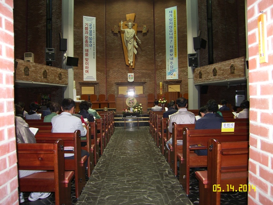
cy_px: 102
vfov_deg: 49.7
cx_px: 136
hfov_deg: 63.4
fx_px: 221
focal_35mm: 28
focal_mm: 7.4
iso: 100
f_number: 2.2
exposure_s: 1/30
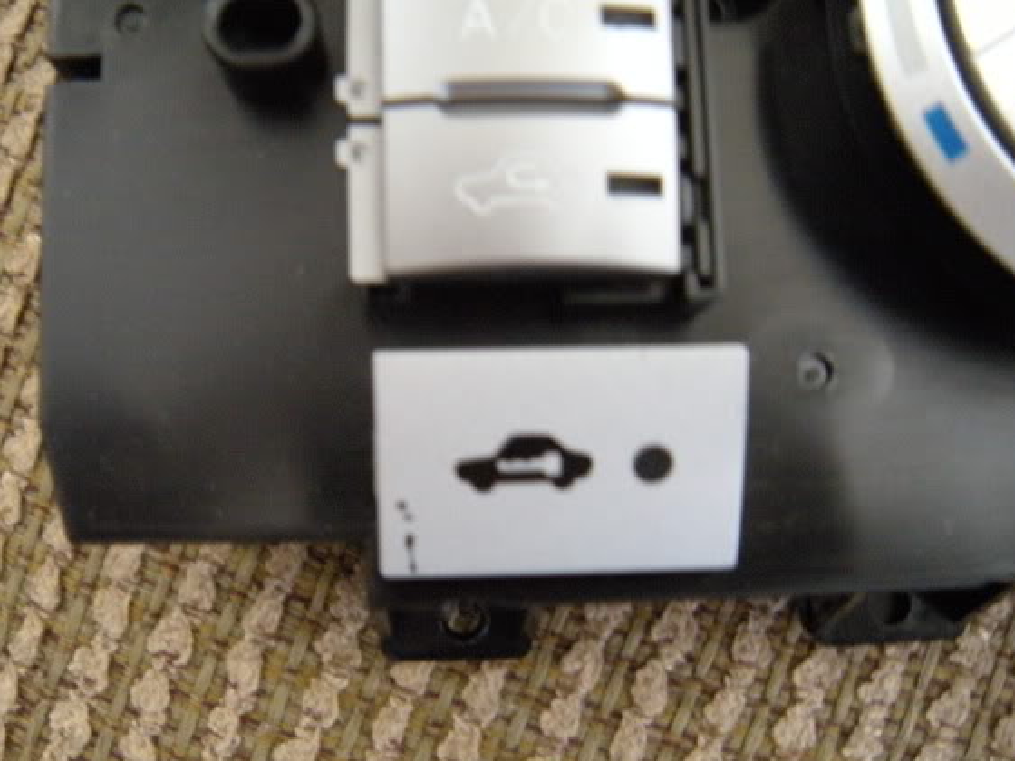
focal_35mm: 40
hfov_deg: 46.7
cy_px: 419
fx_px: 1173
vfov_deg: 35.9
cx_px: 462
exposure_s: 1/8.8
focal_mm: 5.9
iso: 400
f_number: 3.8
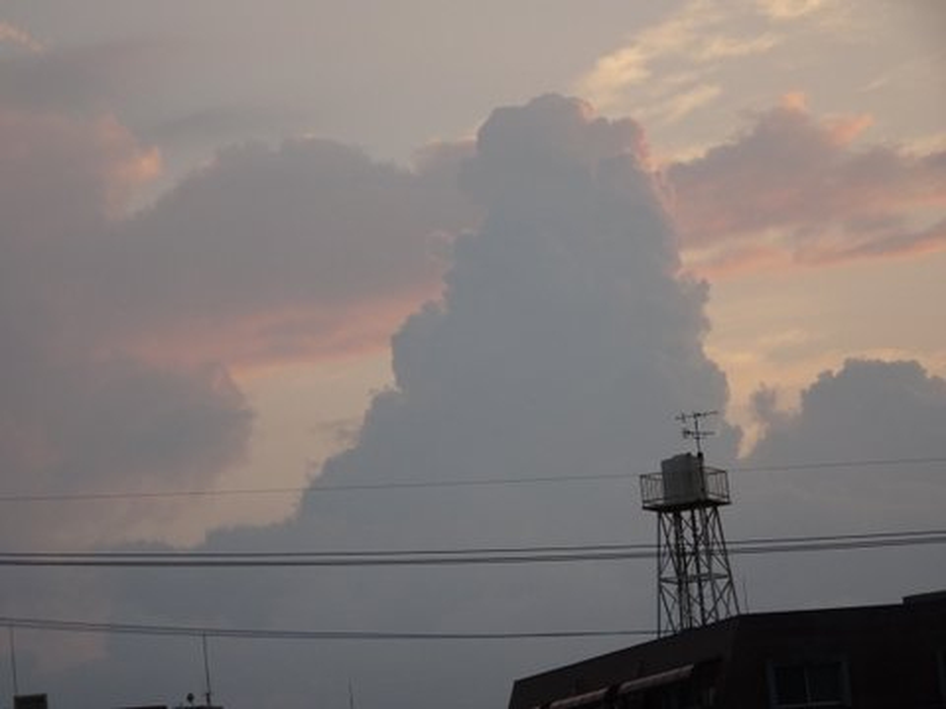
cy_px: 354
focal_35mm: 146
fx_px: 3990
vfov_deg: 10.2
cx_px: 473
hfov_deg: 13.5
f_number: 5.6
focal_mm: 24.99
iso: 200
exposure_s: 1/160
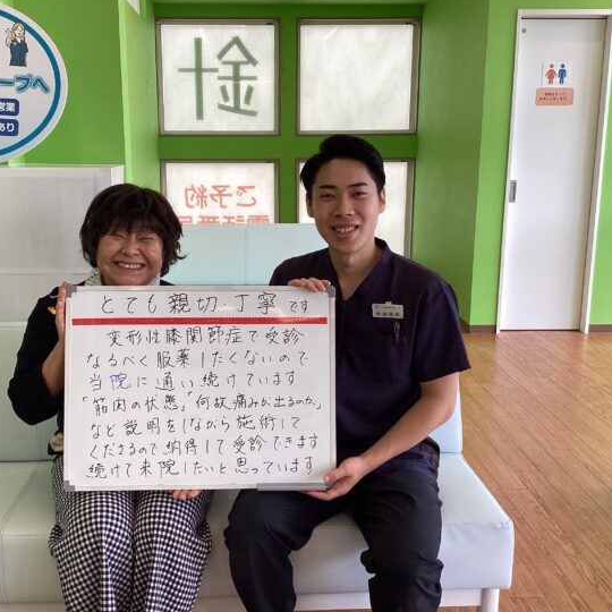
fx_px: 780
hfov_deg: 42.7
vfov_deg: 42.8
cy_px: 313
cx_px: 264
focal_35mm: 39
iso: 50
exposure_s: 1/100
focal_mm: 3.3
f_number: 2.4
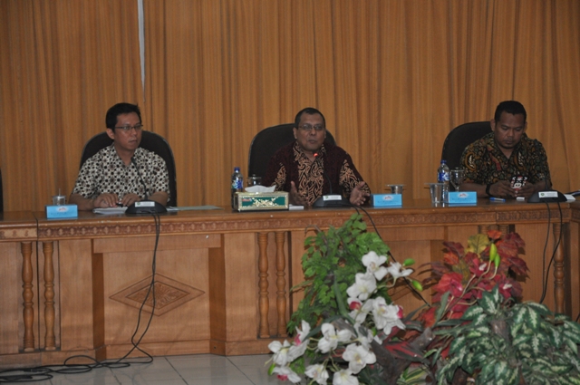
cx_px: 290
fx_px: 1810
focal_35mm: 112
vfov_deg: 12.1
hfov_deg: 18.2
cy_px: 192
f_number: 5.3
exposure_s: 1/60
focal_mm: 75
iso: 800
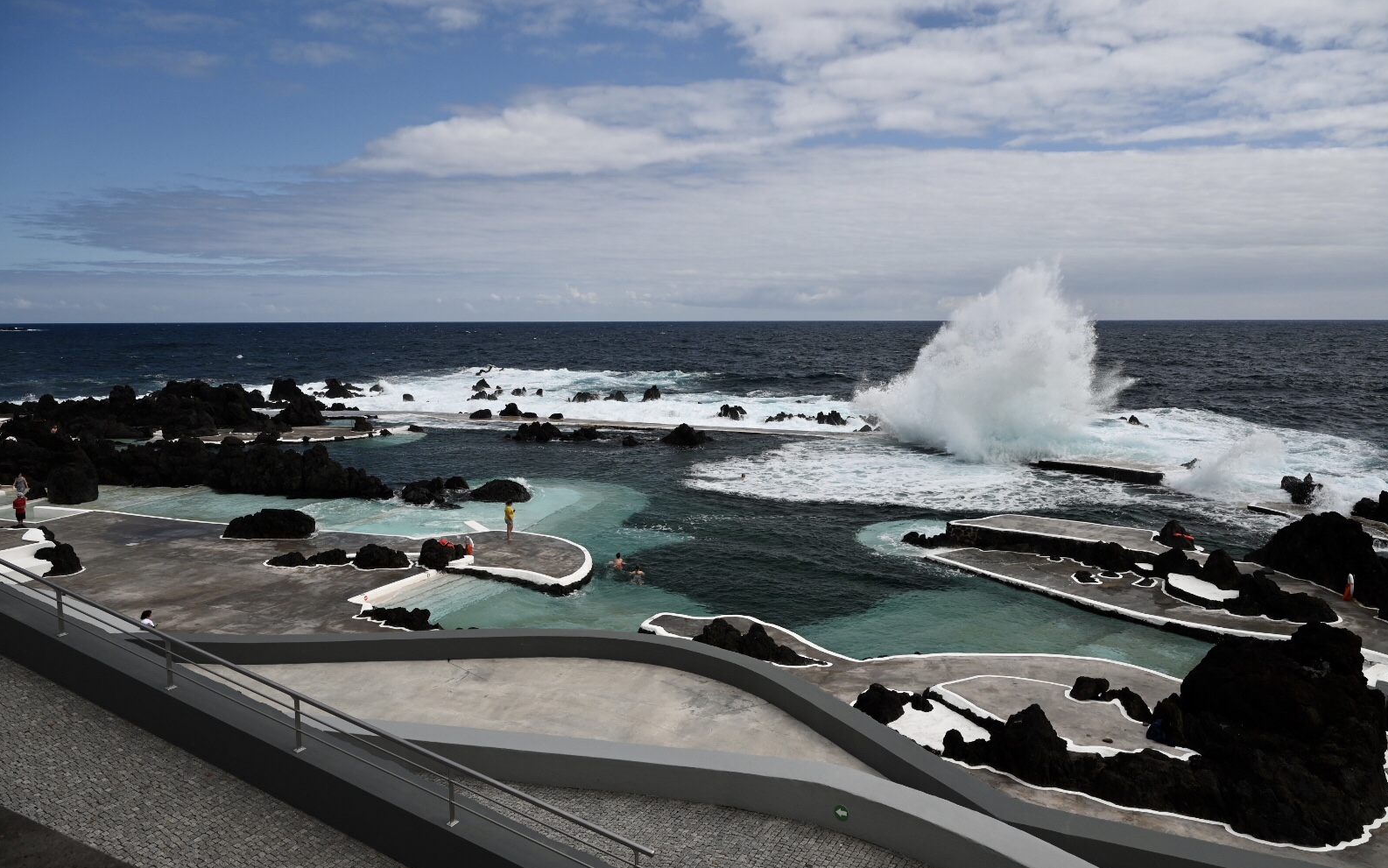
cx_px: 694
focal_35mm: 25
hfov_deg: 72.5
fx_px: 946
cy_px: 457
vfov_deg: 49.3
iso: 100
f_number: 7.1
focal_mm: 24
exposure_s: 1/320
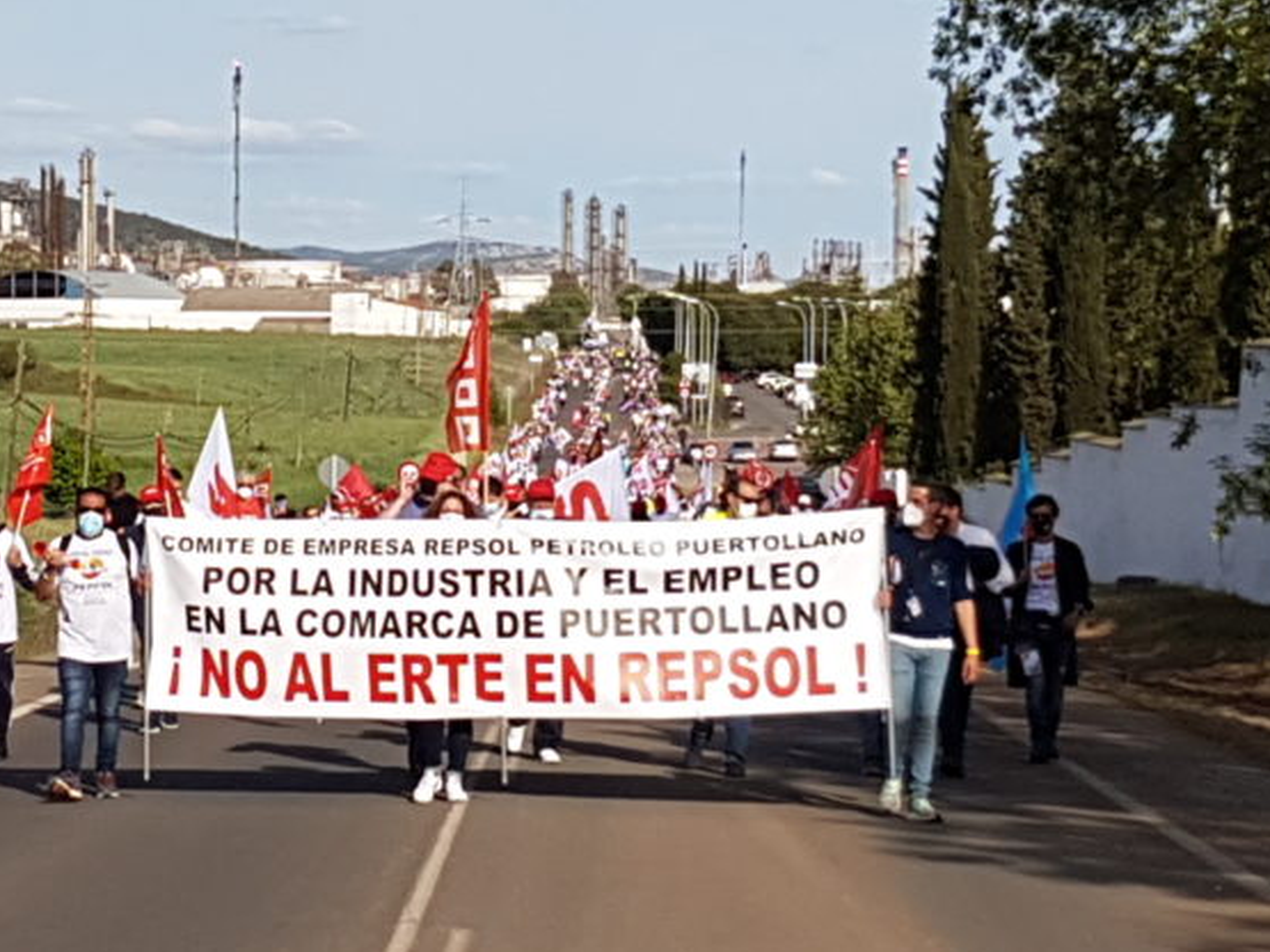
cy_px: 307
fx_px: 1320
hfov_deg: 50.4
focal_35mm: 36
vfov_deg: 39.1
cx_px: 419
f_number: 1.7
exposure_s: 1/2792
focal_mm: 4.2
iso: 40
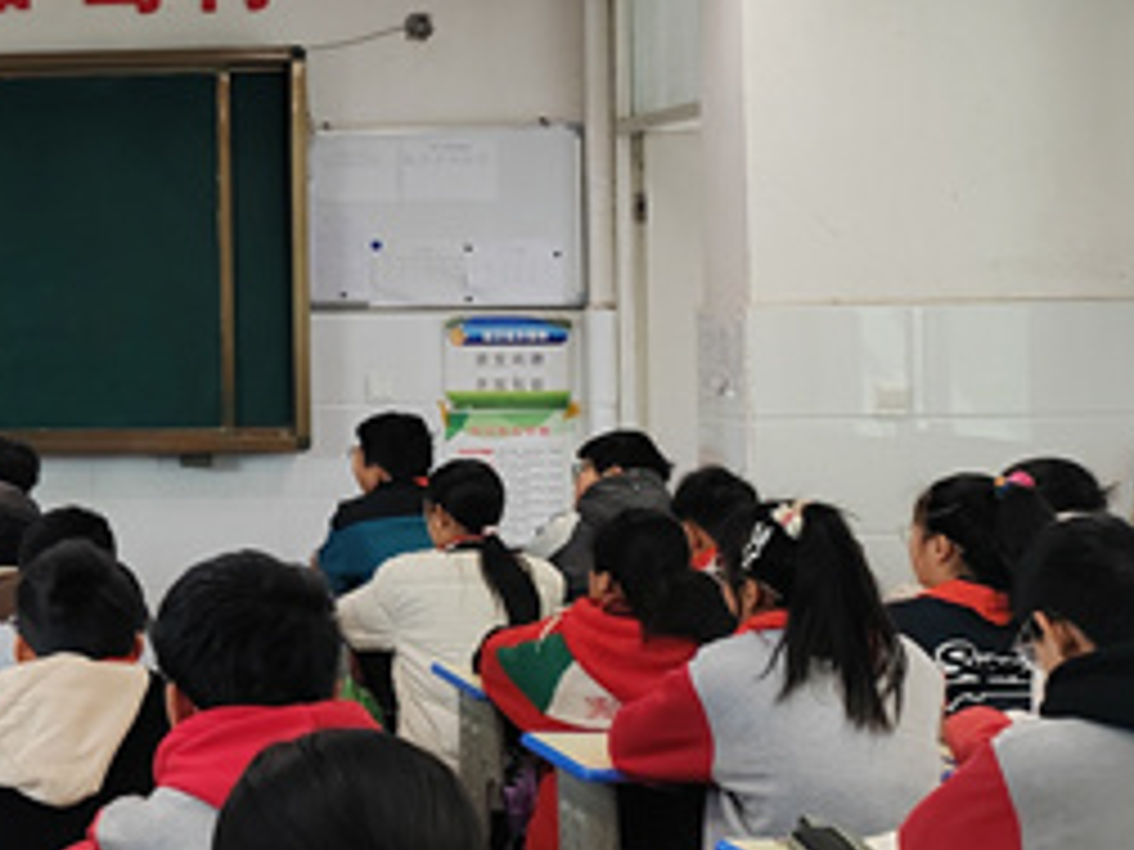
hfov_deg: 22.7
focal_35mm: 75
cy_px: 313
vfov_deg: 19.6
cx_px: -400
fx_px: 2457
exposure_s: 1/100
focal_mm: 6.14
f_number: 1.8
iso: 500
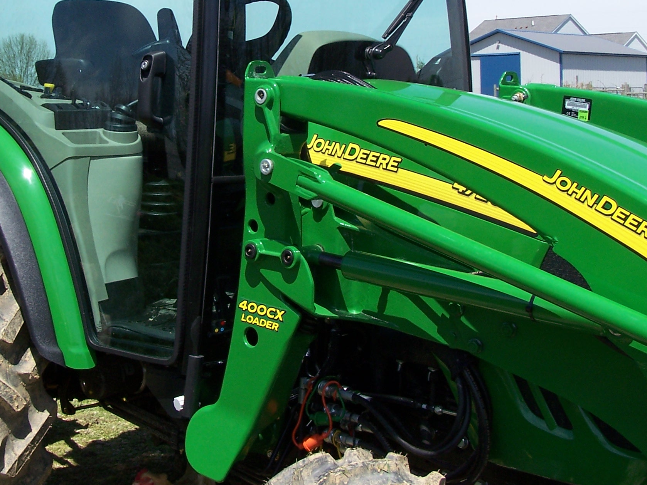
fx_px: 1234
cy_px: 114
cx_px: 250
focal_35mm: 66
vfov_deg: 22.0
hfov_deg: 29.3
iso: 80
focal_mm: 7.1
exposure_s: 1/750
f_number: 4
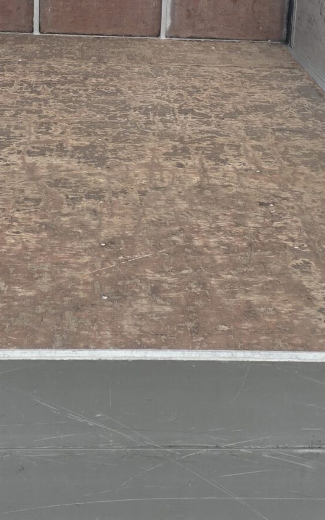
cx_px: 145
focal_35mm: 71
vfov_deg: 28.2
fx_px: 1007
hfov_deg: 18.3
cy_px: 83
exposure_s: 1/1925
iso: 80
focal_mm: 6.25
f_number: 1.7
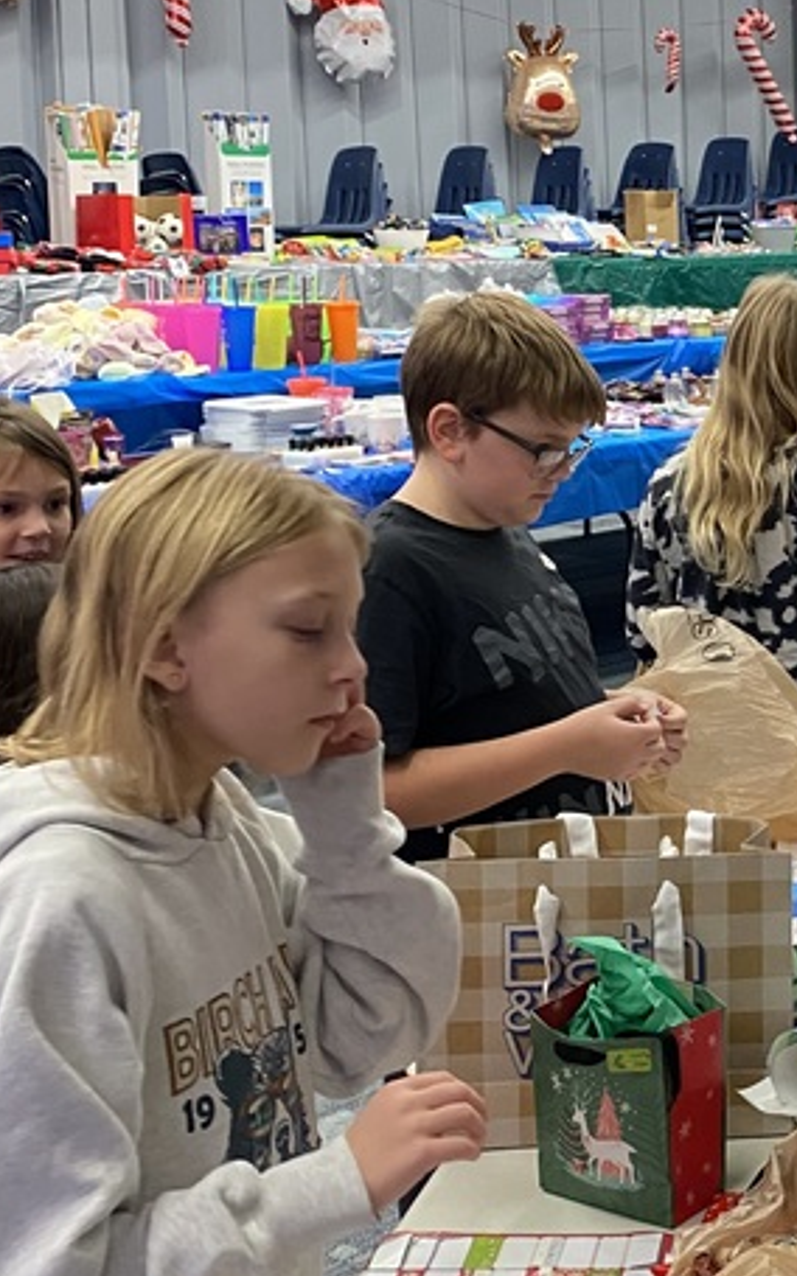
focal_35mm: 62
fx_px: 2157
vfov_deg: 32.9
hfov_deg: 19.9
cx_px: 906
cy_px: 527
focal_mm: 4.25
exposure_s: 1/60
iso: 250
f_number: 1.8
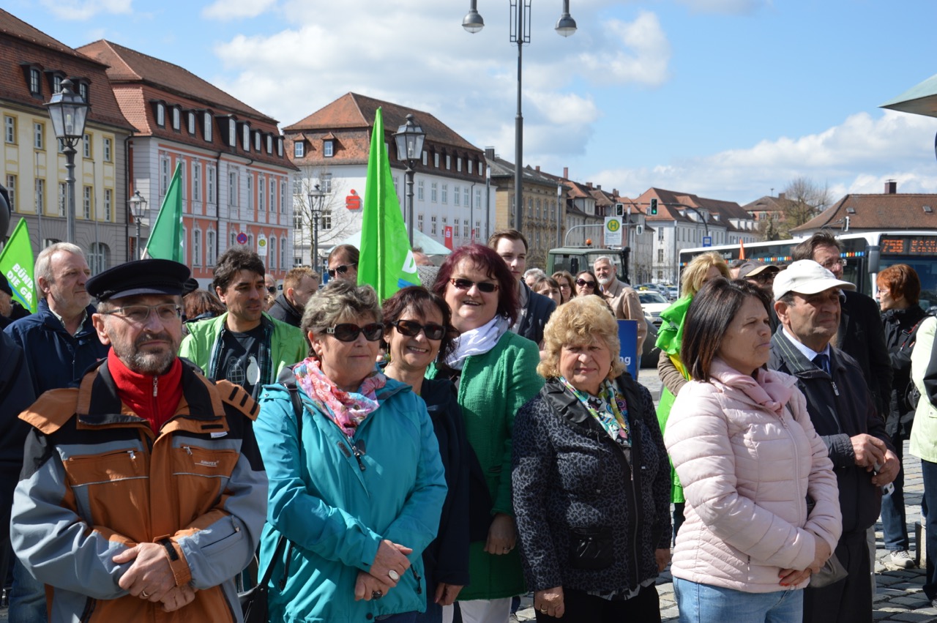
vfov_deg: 25.7
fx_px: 1365
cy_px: 312
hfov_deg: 37.9
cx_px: 468
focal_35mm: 52
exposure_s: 1/250
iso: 100
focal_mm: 35
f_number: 8
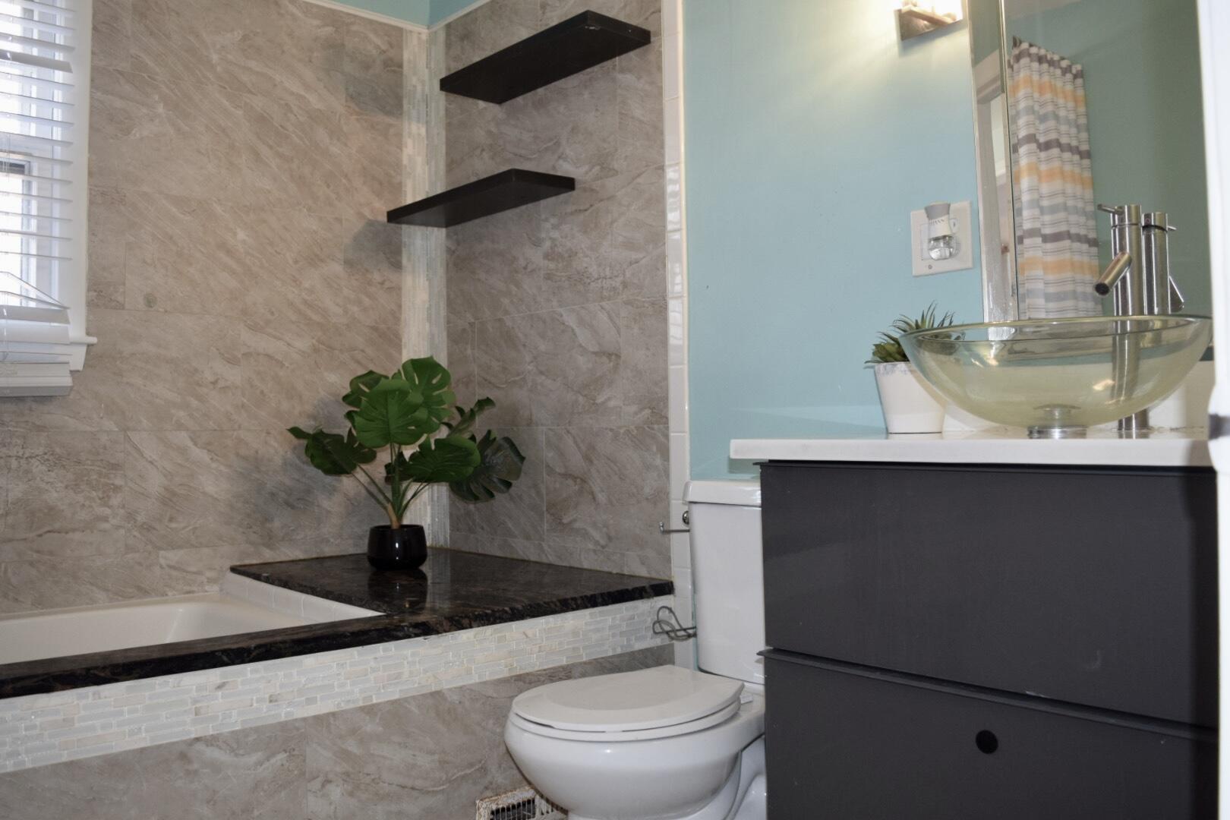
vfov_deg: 41.7
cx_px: 615
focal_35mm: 32
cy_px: 410
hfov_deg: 59.5
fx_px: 1076
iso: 800
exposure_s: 1/80
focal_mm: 21
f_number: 4.5
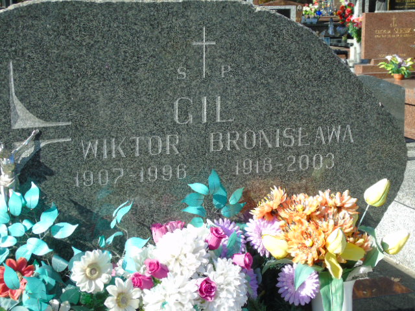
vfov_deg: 20.7
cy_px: 156
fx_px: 851
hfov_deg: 27.4
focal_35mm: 71
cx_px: 208
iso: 80
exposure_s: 1/200
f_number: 4.7
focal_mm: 13
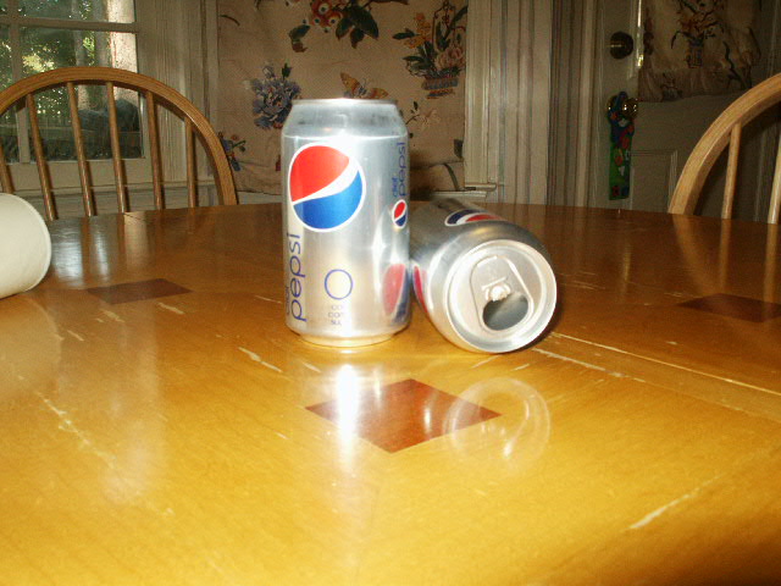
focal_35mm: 35
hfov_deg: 52.6
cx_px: 390
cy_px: 293
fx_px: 790
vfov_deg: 40.7
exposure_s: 1/45
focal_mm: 7.18
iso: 200
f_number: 6.7
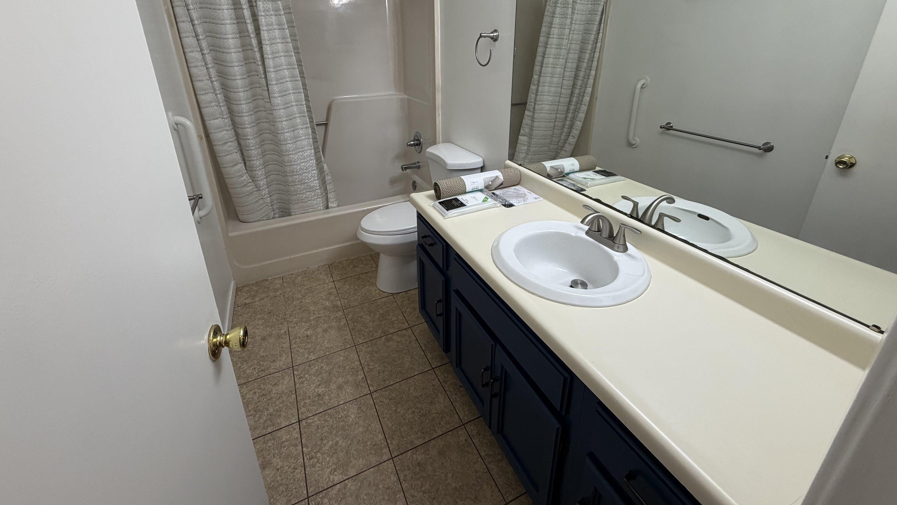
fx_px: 381
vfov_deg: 65.7
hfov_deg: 99.3
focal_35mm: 16
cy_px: 177
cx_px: 436
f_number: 2.2
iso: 160
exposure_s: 1/120
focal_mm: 2.22
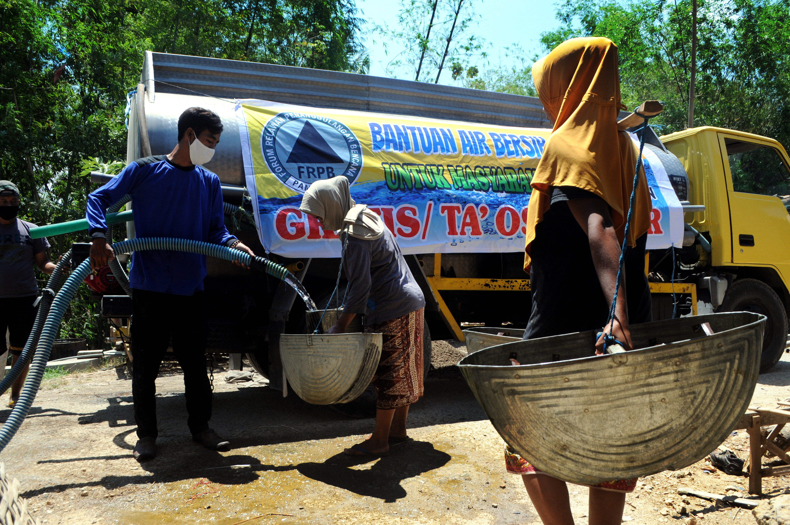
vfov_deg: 43.5
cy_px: 262
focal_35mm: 30
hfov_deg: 62.0
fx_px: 658
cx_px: 395
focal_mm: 20
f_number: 8
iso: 320
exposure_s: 1/500
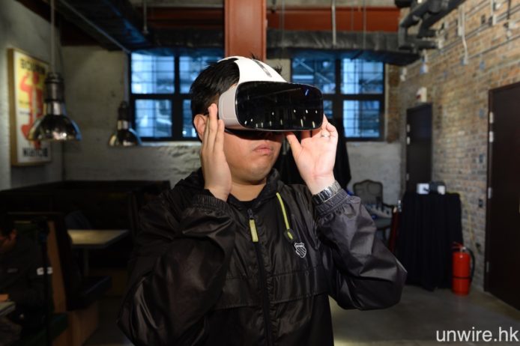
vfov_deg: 41.1
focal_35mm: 32
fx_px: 462
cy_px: 173
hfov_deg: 58.7
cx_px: 260
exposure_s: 1/125
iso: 1600
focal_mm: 32
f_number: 5
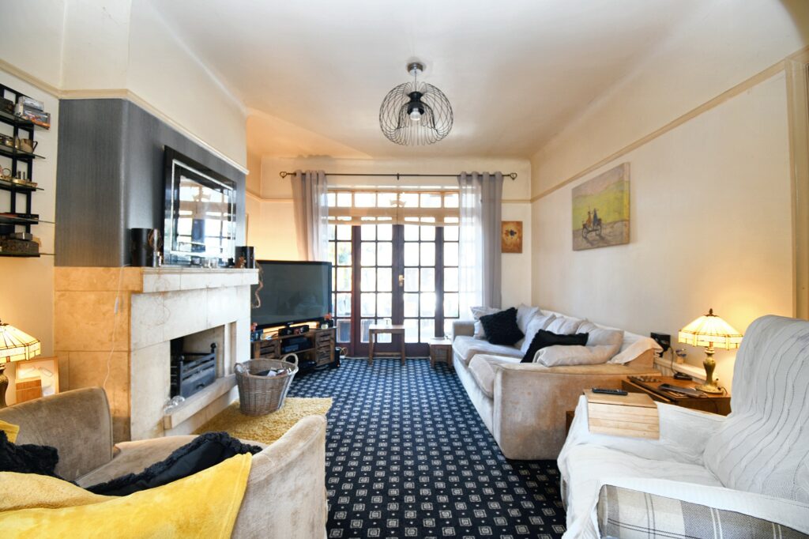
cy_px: 270
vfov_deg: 77.3
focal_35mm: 15
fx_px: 337
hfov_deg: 100.4
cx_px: 404
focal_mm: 10
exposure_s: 1/3.33
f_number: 4.5
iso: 100
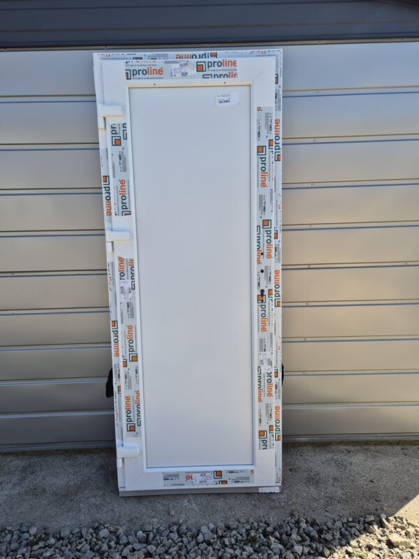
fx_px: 371
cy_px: 280
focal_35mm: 23
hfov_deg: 58.9
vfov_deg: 73.9
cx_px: 210
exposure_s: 1/838
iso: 25
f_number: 1.8
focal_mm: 5.4
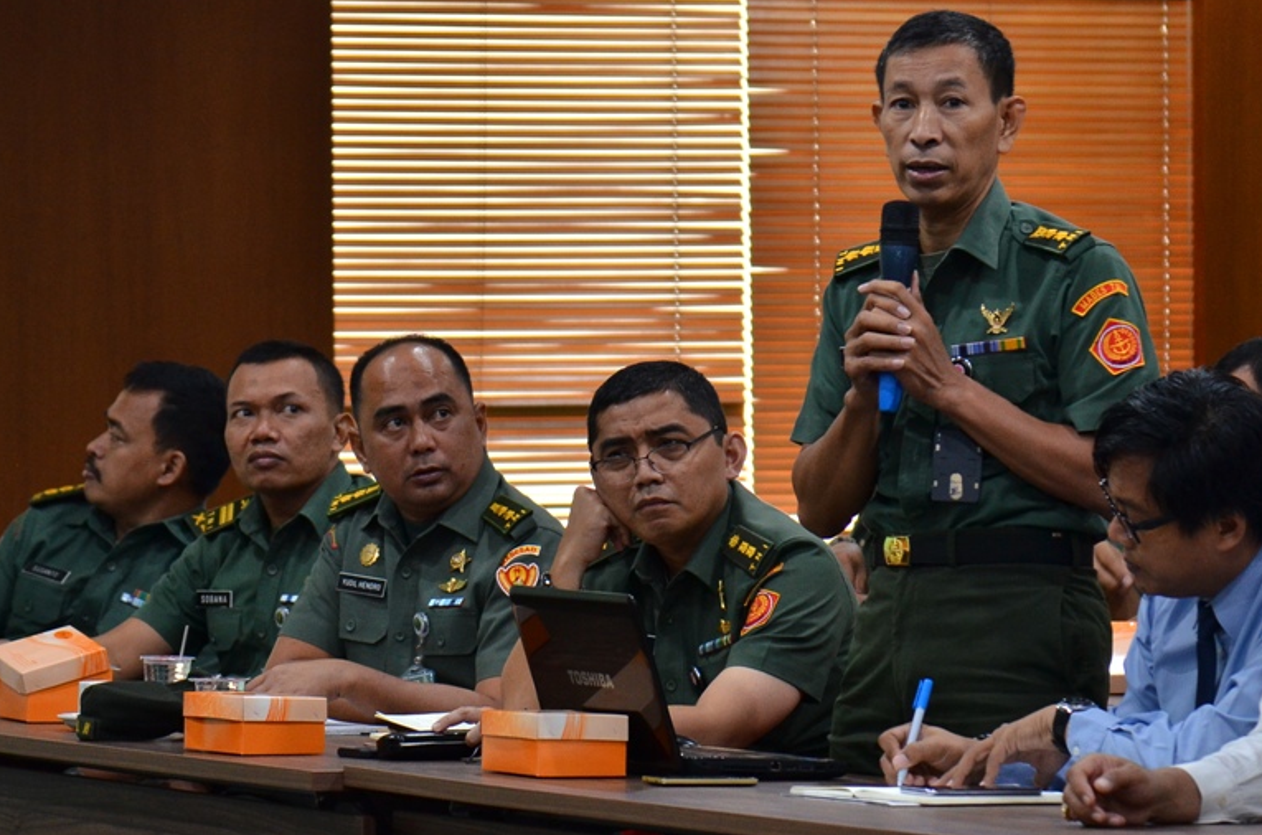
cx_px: 704
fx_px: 8427
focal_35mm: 241
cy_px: 409
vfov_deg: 5.7
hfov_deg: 8.6
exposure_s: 1/100
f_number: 5
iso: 800
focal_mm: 120
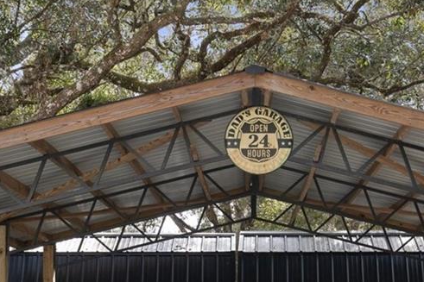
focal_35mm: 101
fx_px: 1189
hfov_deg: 20.2
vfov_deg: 13.2
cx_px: 259
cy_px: 332
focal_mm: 31
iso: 320
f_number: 8
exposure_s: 1/20
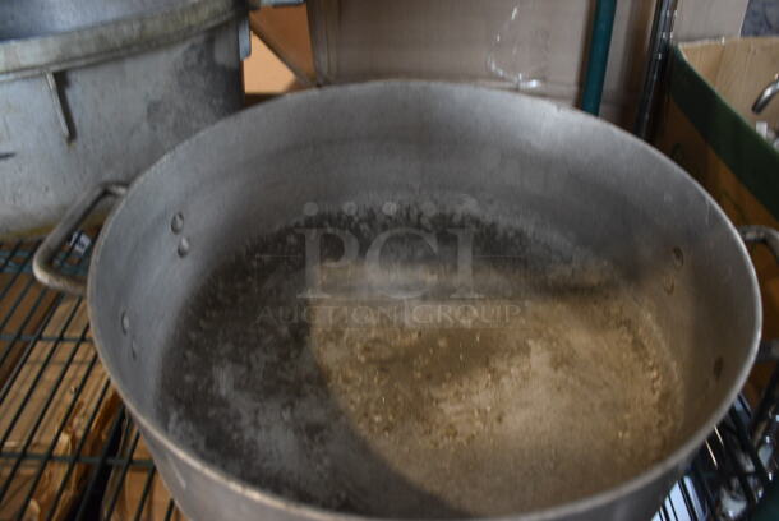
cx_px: 390
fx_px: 650
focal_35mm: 30
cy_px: 260
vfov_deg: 43.7
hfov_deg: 61.9
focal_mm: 20
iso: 1100
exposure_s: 1/125
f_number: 3.5
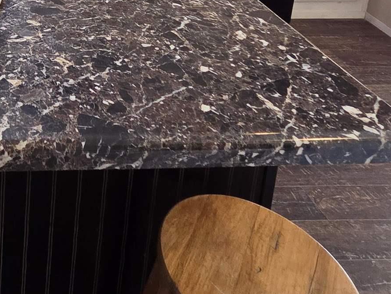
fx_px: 508
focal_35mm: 45
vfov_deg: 24.2
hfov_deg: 33.6
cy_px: -161
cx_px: -86
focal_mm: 2.2
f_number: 2.2
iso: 160
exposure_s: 1/60
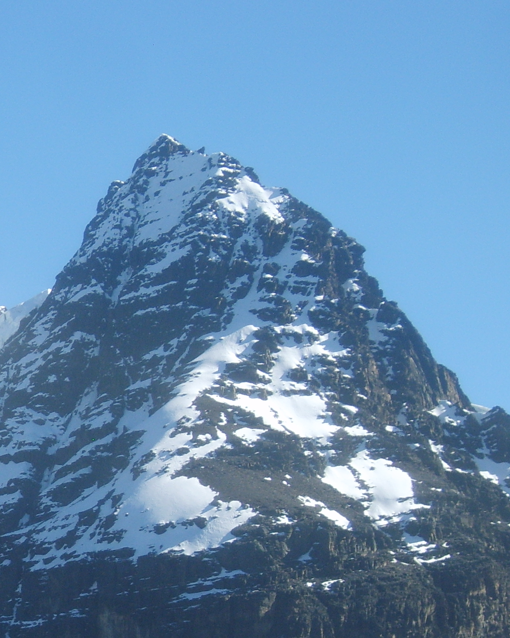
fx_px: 3170
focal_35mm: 168
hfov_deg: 9.0
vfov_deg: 11.4
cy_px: 529
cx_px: -219
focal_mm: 15
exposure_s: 1/500
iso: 50
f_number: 4.1
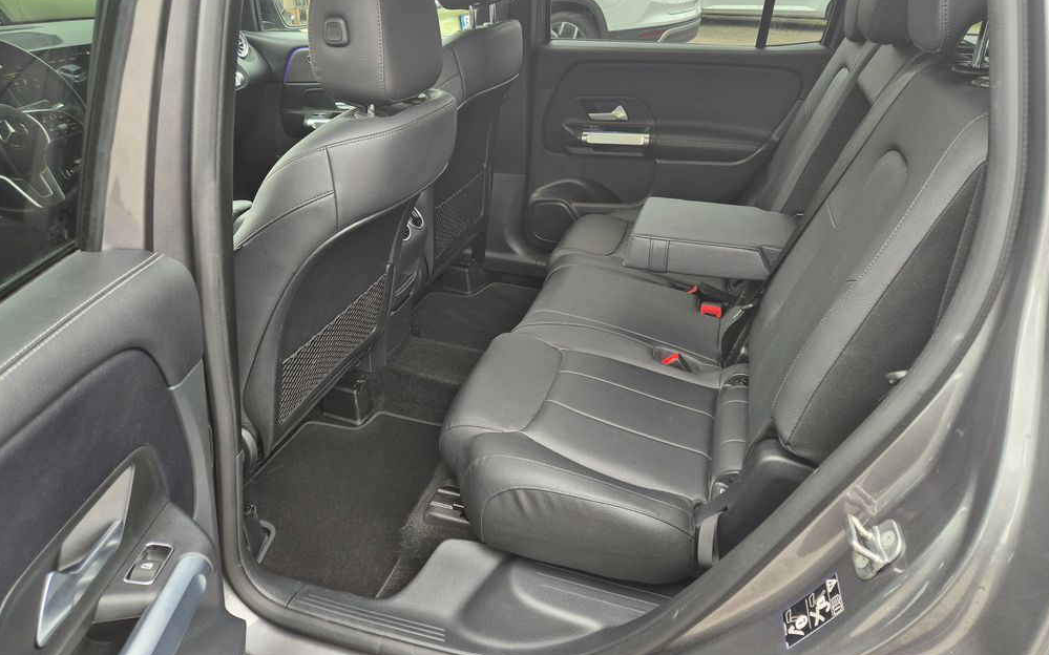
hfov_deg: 72.5
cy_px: 257
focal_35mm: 25
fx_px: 715
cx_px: 536
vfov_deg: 48.9
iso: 160
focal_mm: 5.4
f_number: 1.8
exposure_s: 1/180
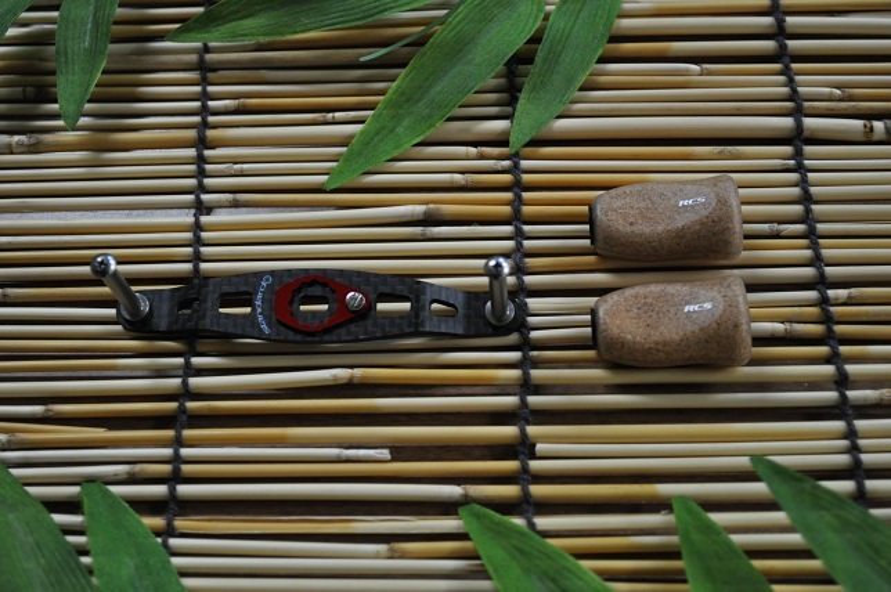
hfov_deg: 33.4
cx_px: 446
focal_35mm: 60
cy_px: 296
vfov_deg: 22.6
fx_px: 1483
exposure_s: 1/40
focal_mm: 40
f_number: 5.3
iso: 800
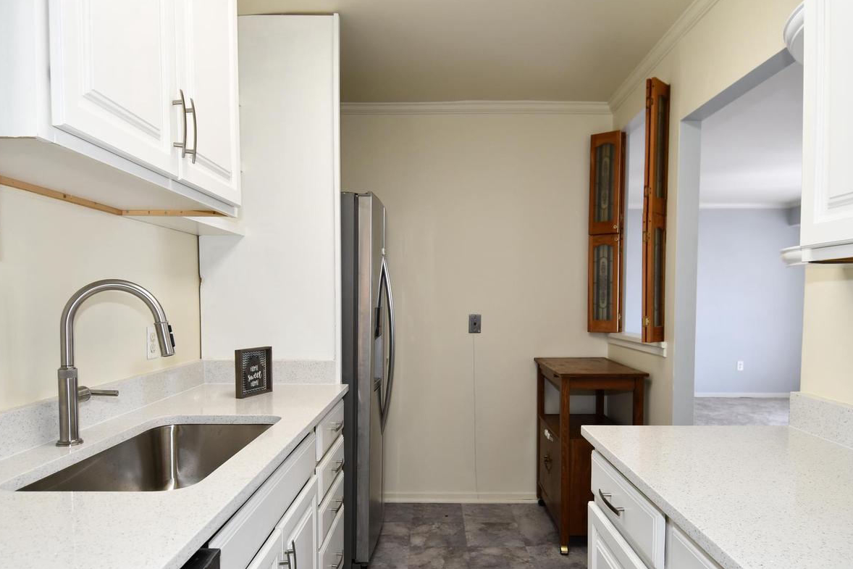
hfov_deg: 78.4
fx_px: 521
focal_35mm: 22
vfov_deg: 56.7
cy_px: 344
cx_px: 385
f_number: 4.5
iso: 200
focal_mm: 12
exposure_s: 1/80
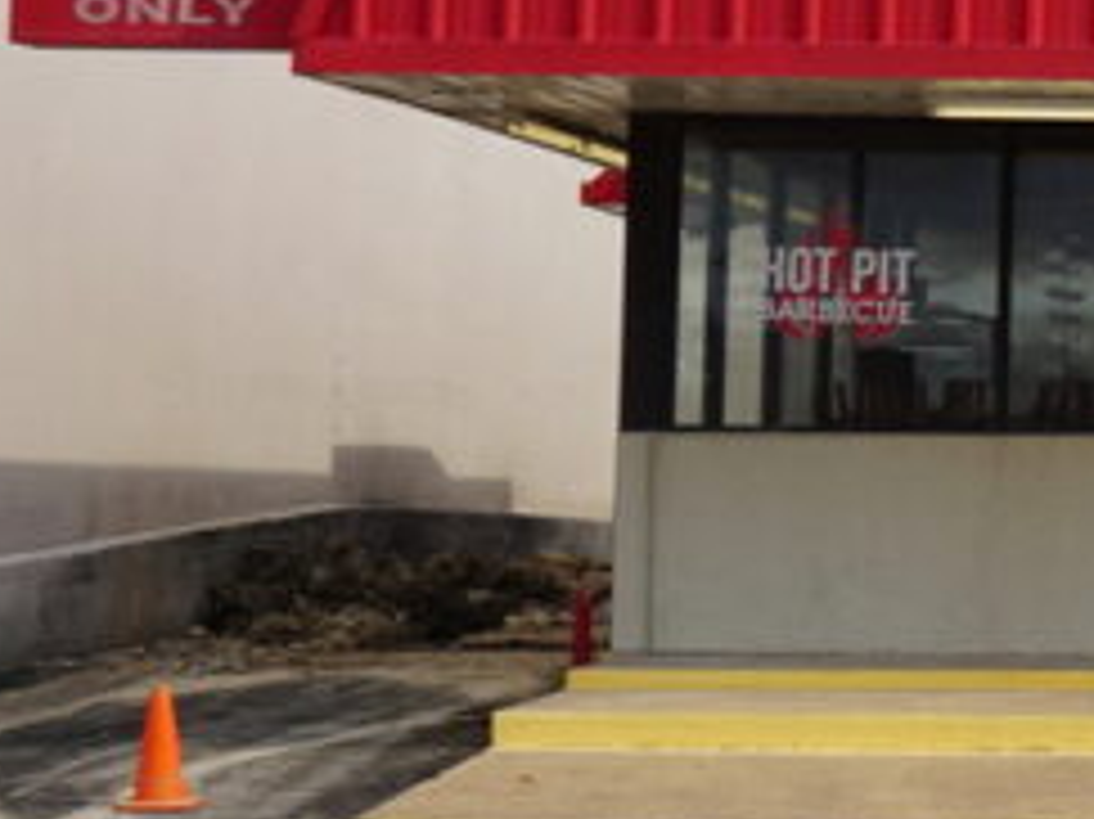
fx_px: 4802
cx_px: 2089
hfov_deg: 11.8
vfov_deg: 9.7
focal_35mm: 152
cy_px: 72
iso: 100
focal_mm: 25
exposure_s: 1/160
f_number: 11
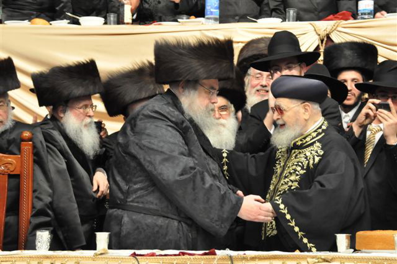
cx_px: 198
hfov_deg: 17.5
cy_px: 132
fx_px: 1289
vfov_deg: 11.7
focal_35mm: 117
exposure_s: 1/60
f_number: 5.6
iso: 3200
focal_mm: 78
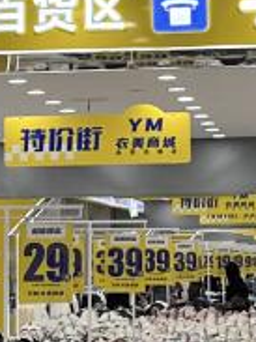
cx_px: 176
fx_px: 1866
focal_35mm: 189
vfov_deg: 10.4
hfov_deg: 7.8
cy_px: -28
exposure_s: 1/452
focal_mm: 6.86
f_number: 1.78
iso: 80
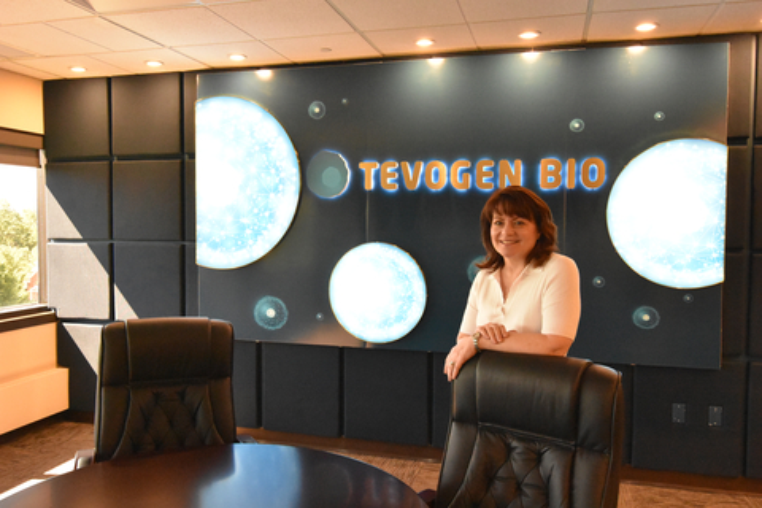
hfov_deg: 61.9
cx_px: 381
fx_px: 635
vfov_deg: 43.6
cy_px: 254
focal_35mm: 30
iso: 8000
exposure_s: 1/200
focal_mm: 20
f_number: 7.1
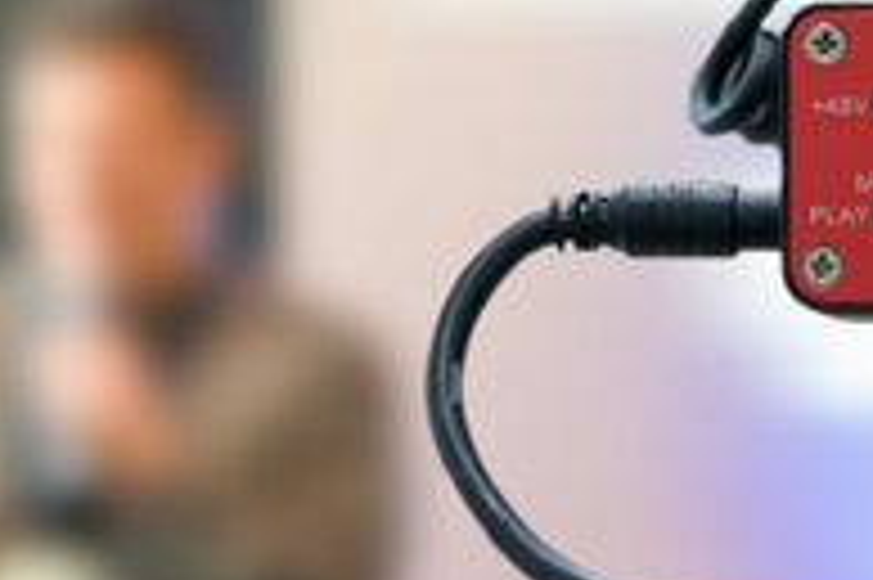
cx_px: 392
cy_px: 854
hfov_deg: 2.6
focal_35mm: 789
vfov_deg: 1.7
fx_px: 19119
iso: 320
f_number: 2.8
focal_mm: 85
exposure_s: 1/80
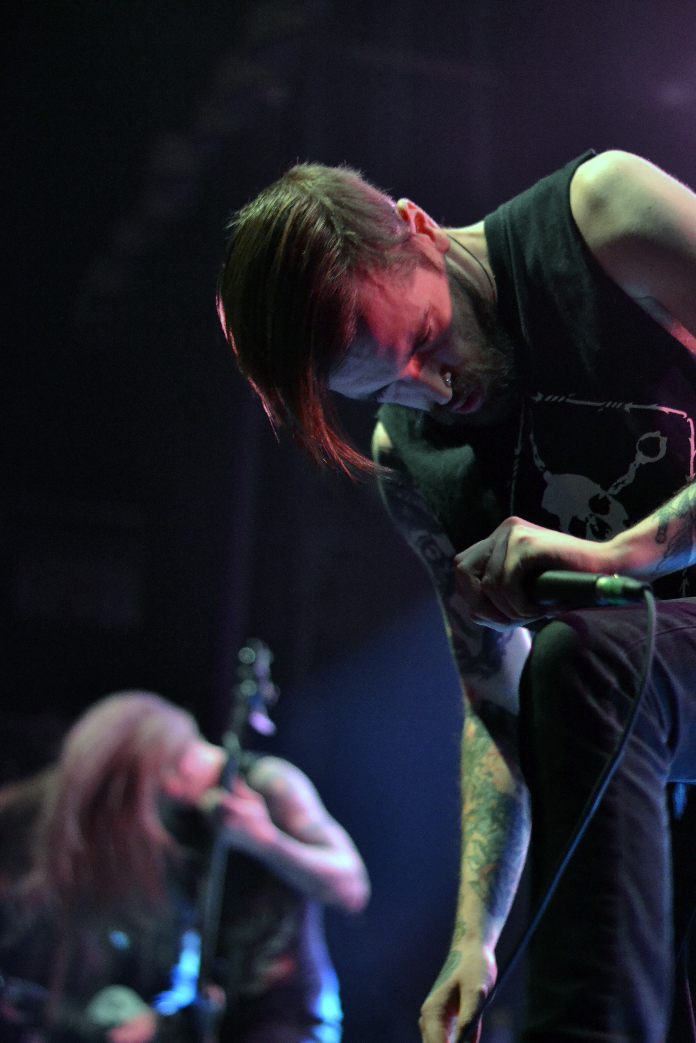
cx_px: 348
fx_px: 2175
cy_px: 522
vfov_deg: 27.0
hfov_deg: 18.2
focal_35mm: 75
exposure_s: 1/160
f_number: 1.8
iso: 3200
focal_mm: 50
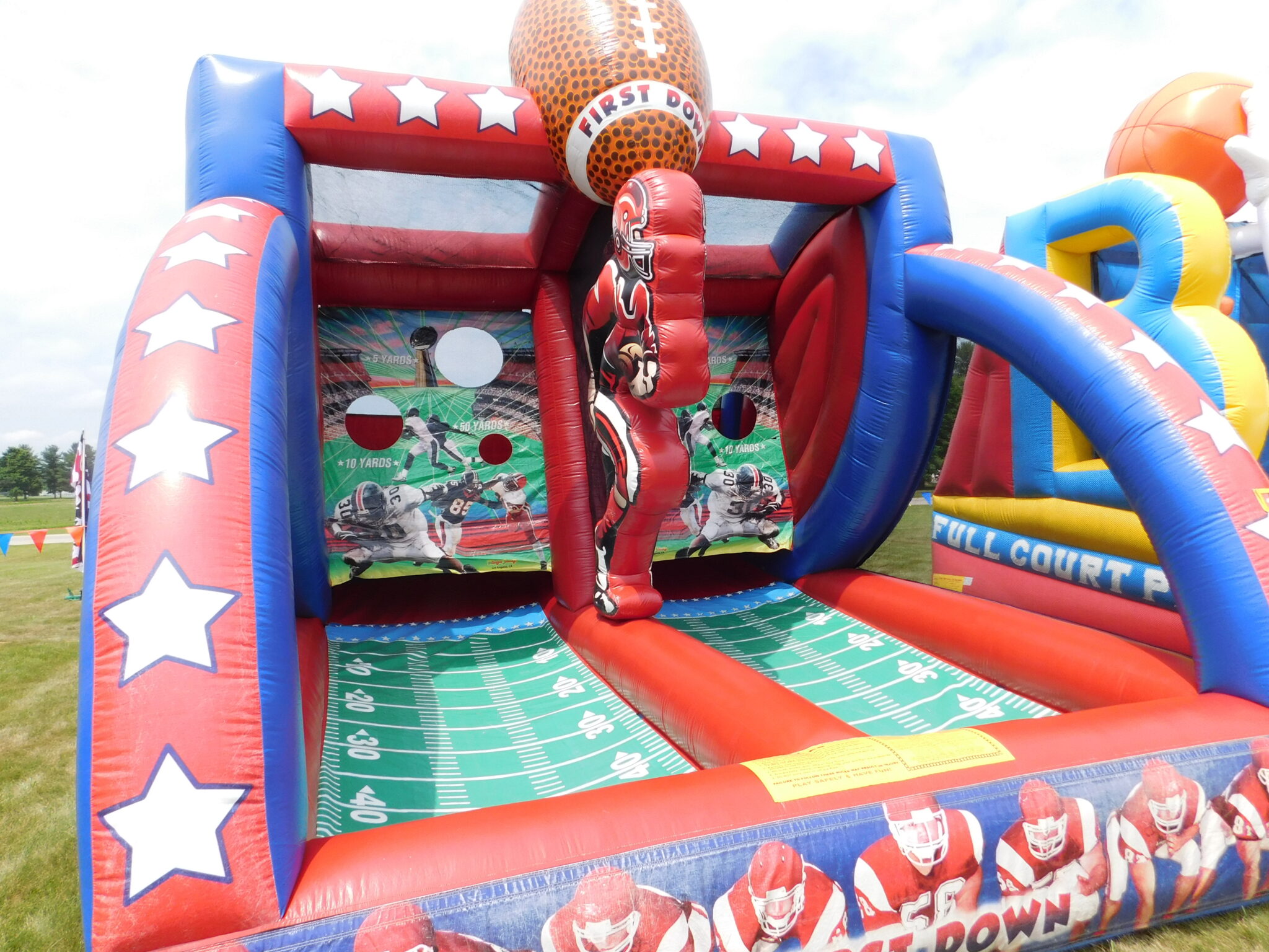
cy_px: 476
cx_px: 634
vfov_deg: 58.9
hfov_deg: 73.9
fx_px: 843
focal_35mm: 23
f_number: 3
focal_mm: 4
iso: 125
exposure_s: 1/1250
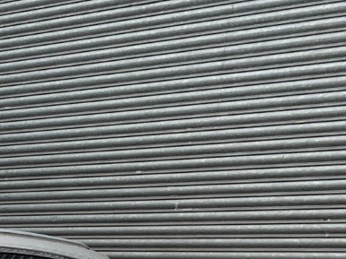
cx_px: -290
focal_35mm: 97
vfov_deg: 13.9
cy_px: 433
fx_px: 969
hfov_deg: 16.6
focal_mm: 4.25
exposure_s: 1/573
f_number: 1.8
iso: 25
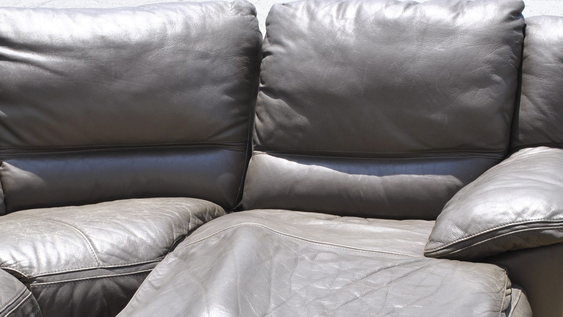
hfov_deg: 24.1
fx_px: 1313
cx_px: 221
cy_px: 324
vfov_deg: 13.5
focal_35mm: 88
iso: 100
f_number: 13
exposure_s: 1/100
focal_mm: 30
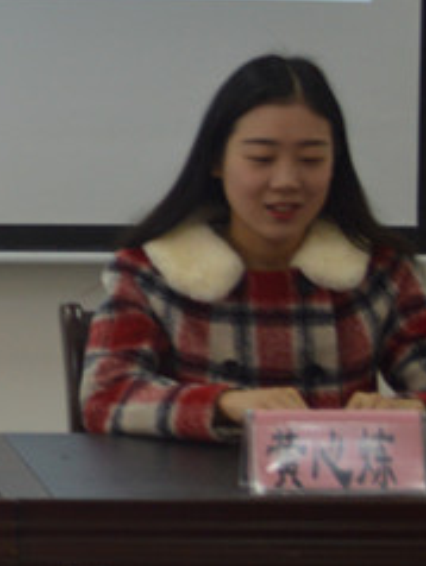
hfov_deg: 6.7
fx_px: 3489
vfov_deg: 9.3
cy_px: 89
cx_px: -495
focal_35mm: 213
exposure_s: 1/20
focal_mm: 44
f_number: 5.3
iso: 400
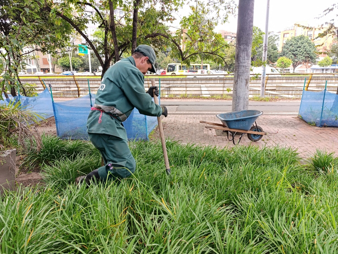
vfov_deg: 56.9
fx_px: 235
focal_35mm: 24
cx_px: 172
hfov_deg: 71.5
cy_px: 130
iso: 160
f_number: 1.6
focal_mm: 6.14
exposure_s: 1/120
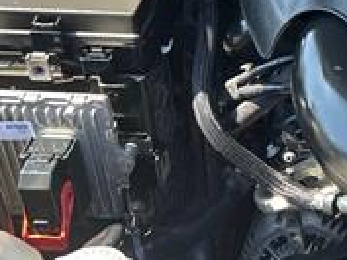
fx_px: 943
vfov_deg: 15.2
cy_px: -43
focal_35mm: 94
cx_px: 484
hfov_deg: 18.9
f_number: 1.5
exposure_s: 1/173
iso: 50
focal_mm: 5.7
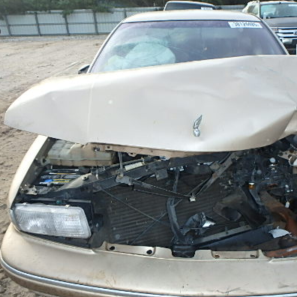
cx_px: 189
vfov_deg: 53.8
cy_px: 173
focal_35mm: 30
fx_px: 291
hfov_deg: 53.3
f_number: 3.5
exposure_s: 1/320
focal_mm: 3.7
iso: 125
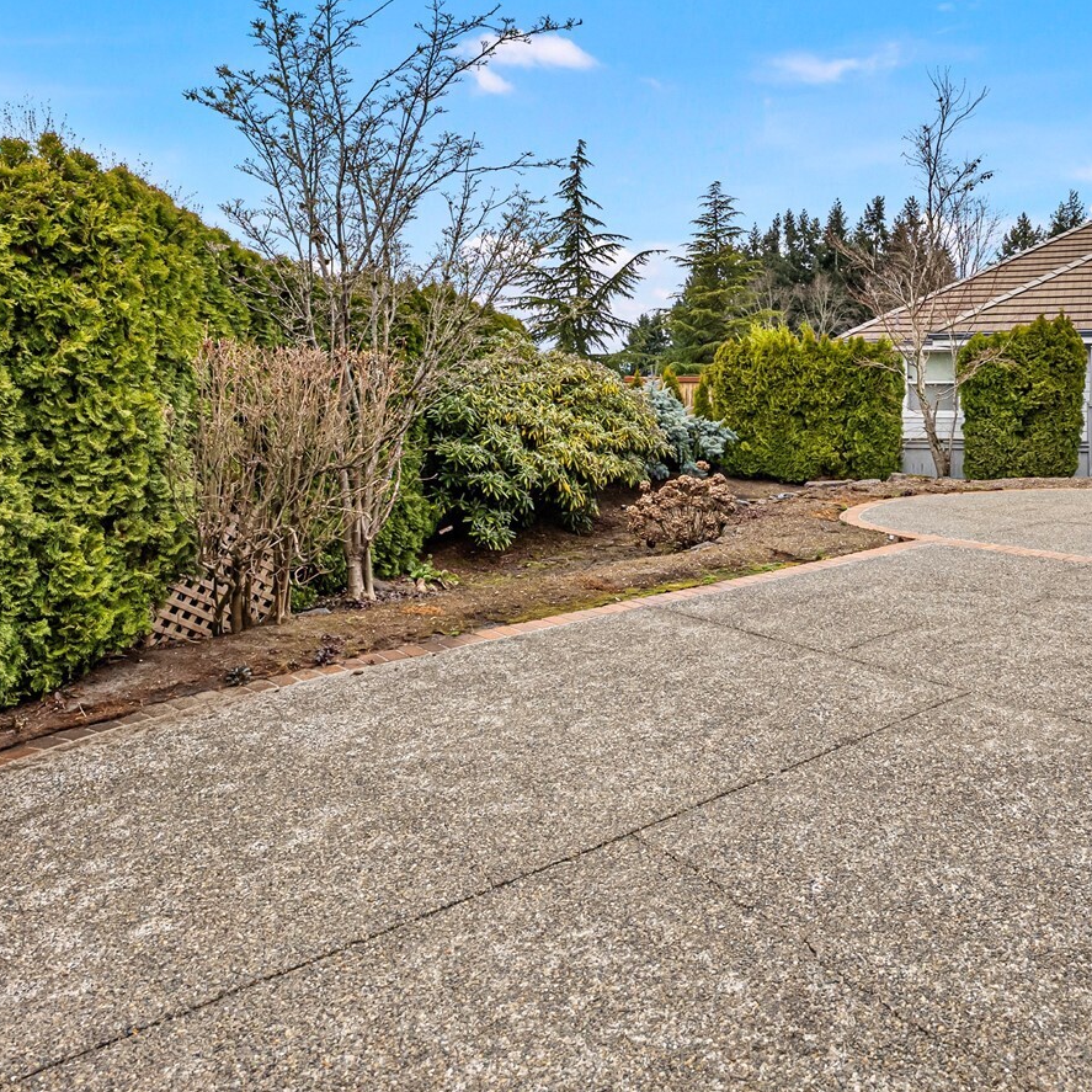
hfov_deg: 59.0
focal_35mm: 26
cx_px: 759
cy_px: 400
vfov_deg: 60.0
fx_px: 928
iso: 1600
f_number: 8
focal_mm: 16
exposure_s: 1/250
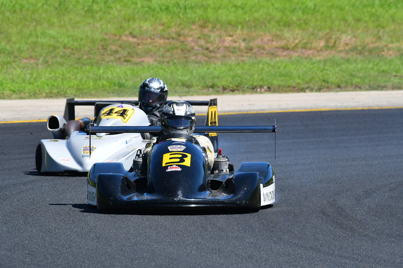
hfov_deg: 3.1
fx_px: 7554
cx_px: 202
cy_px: 134
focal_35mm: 675
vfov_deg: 2.0
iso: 500
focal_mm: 450
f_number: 11
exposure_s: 1/640
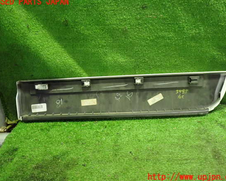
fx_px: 214
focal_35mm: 32
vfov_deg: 45.8
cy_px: 89
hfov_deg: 55.7
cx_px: 117
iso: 800
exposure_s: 1/25
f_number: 2.3
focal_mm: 5.4
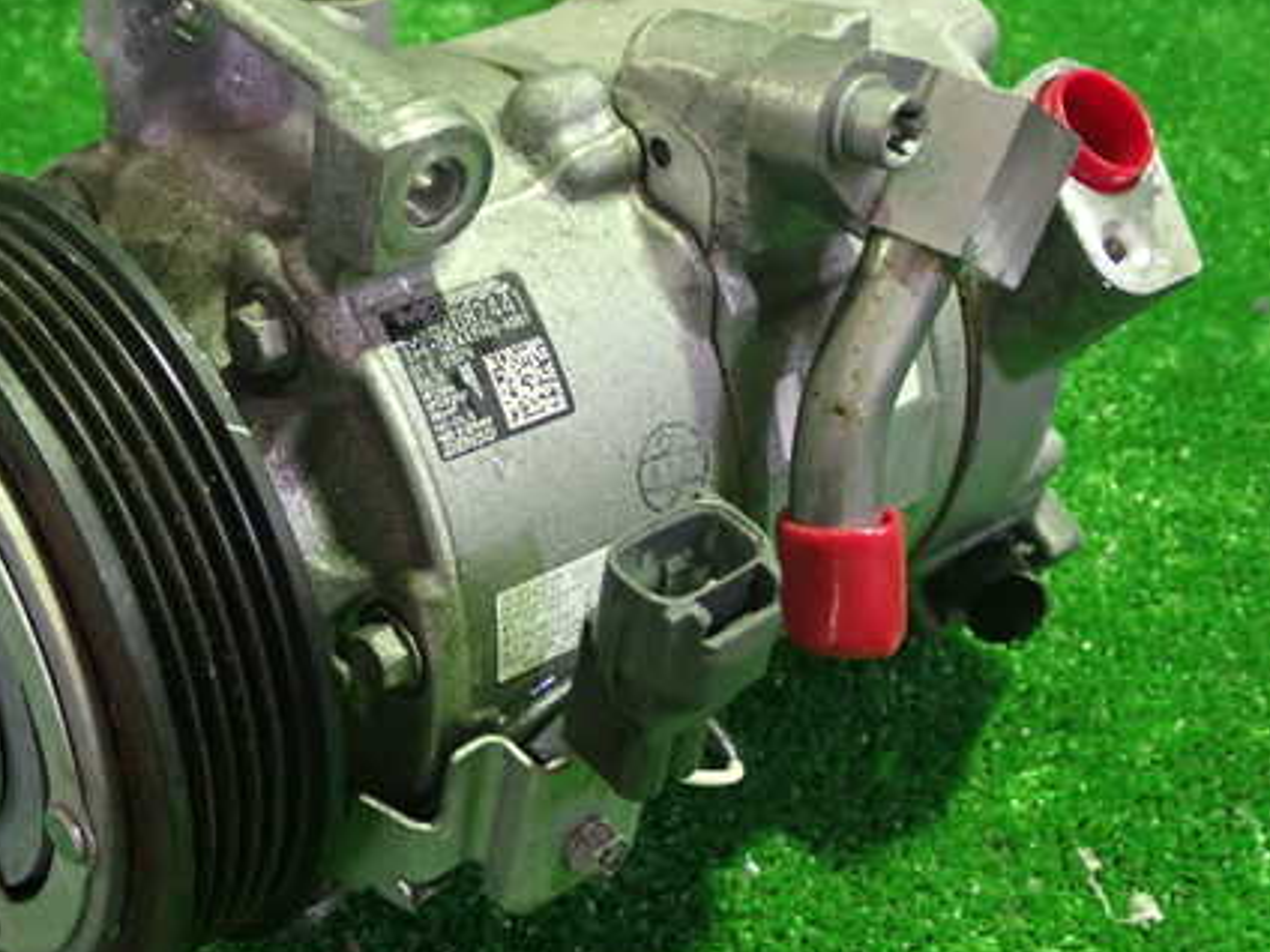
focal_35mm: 58
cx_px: 395
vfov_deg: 25.2
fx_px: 2128
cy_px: 515
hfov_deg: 32.9
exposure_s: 1/13
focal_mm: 7.31
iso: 800
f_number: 2.8
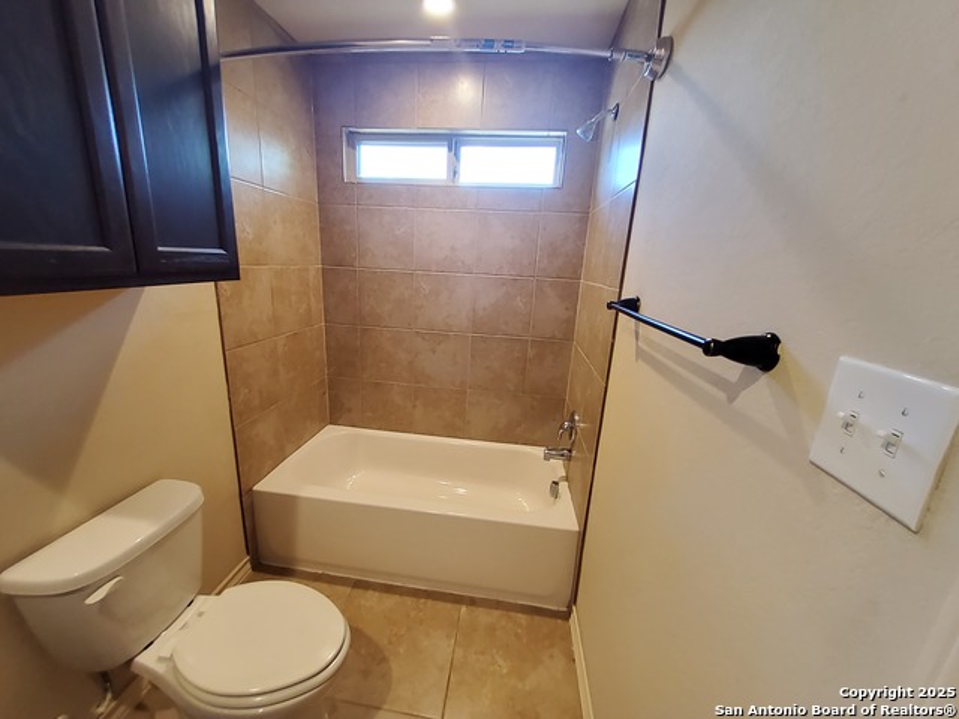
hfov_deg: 106.2
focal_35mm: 13
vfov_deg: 89.9
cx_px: 480
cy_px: 360
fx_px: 360
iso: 200
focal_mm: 1.13
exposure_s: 1/30
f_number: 2.2
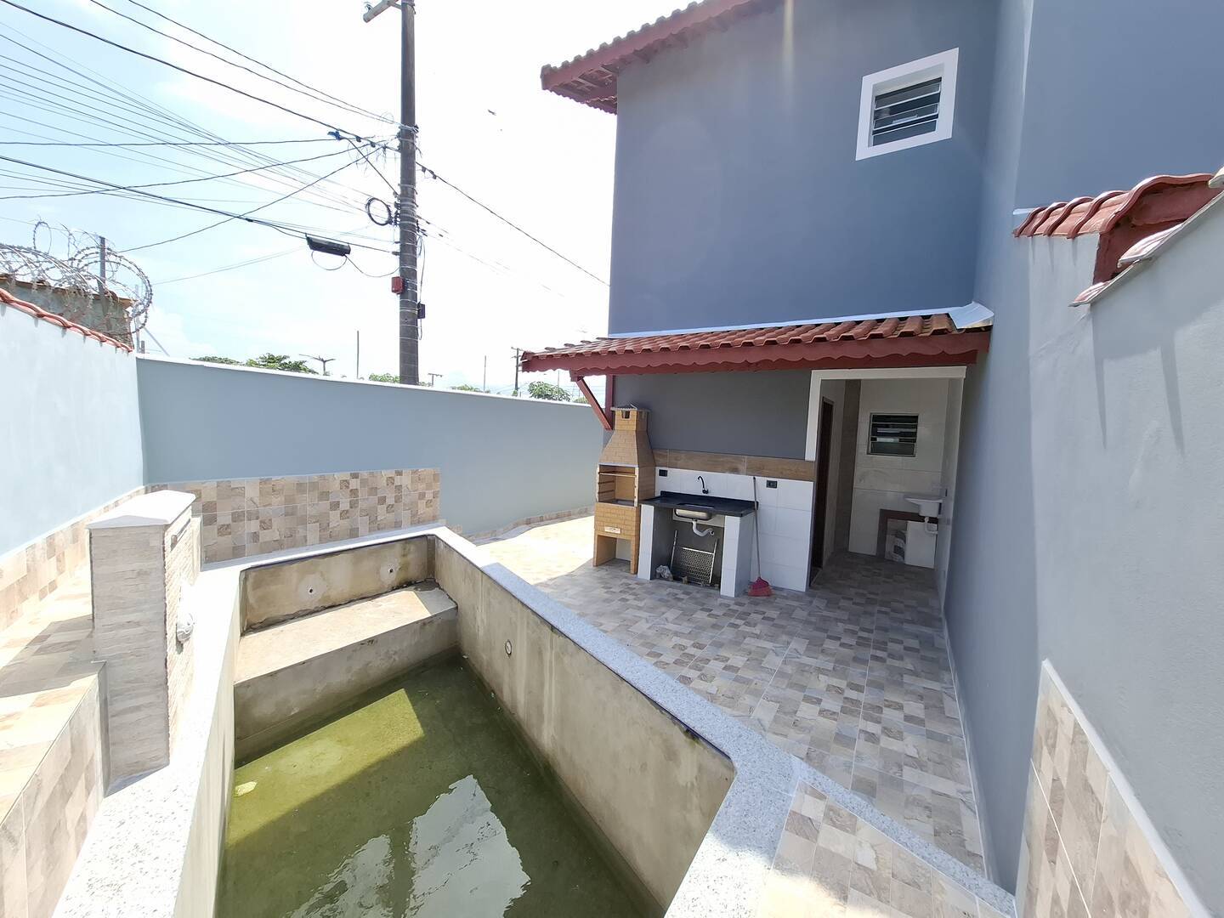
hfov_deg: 106.2
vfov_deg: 89.9
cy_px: 459
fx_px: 460
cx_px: 612
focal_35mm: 13
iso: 40
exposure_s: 1/684
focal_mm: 1.74
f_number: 2.2
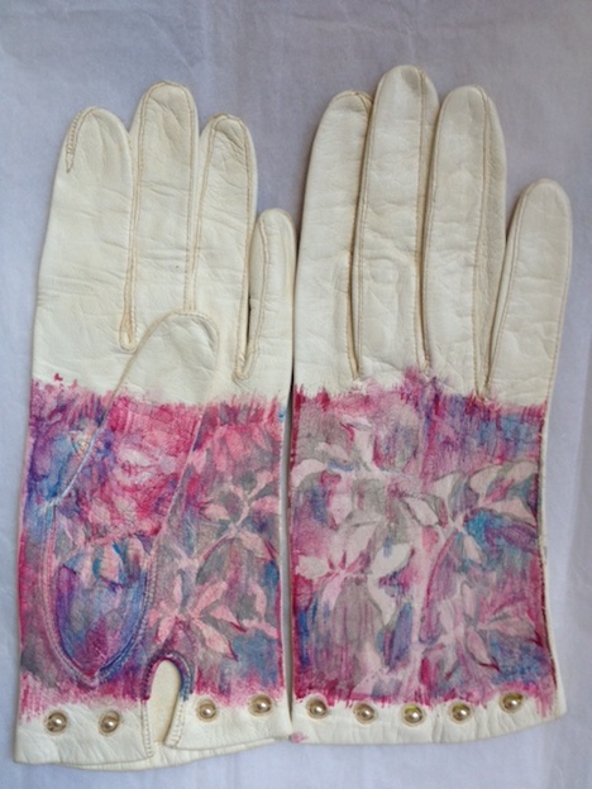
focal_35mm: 35
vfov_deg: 52.6
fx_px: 798
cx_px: 296
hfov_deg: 40.7
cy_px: 394
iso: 64
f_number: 2.4
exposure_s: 1/60
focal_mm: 4.28
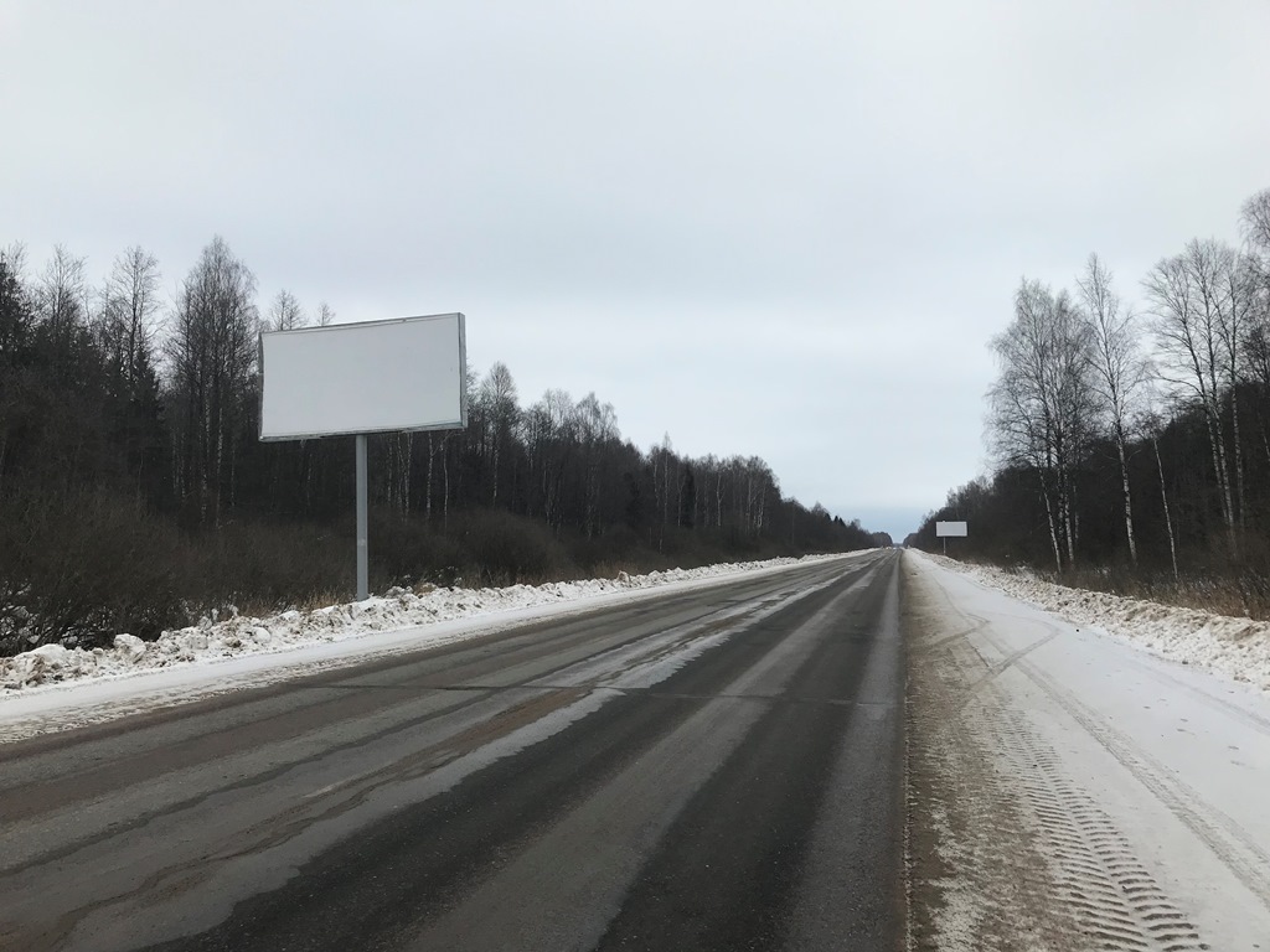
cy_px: 476
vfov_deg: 49.7
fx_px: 1027
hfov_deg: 63.4
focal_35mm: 28
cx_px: 635
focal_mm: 3.99
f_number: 1.8
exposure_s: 1/1244
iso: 20
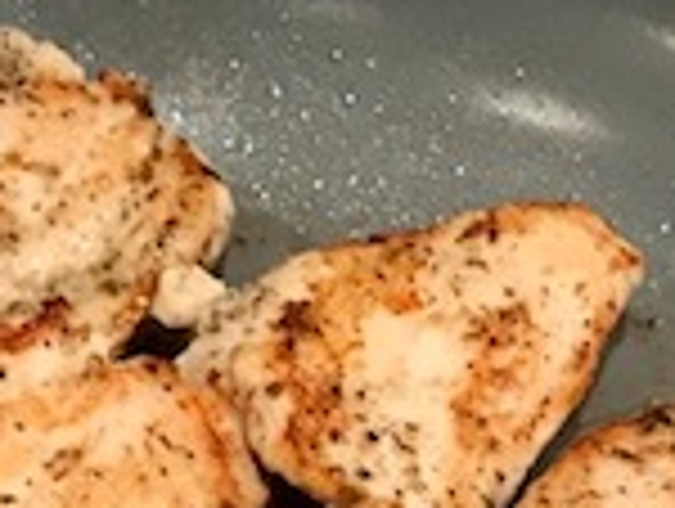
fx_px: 2910
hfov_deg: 13.1
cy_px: 1128
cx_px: 14
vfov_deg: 9.2
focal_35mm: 149
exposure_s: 1/24
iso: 40
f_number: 1.8
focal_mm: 3.99
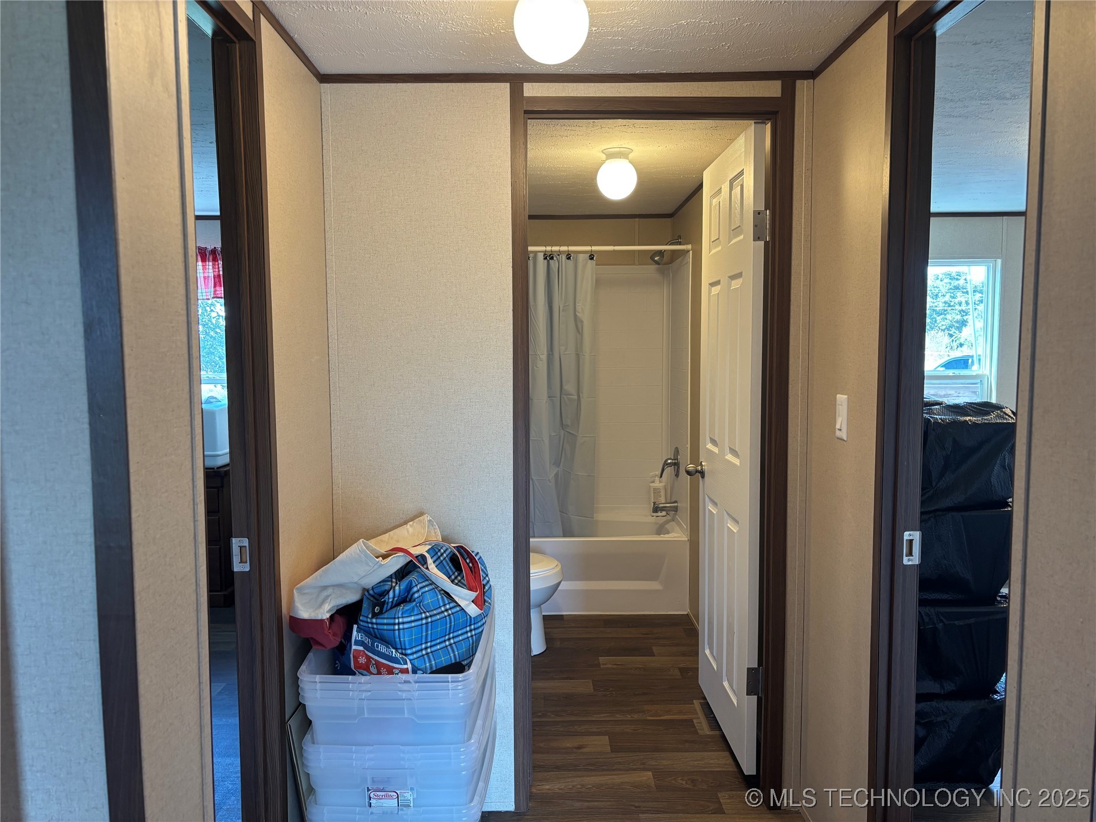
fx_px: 823
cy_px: 411
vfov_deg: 53.1
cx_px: 548
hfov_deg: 67.3
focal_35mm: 26
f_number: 1.6
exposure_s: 1/60
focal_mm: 5.96
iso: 125
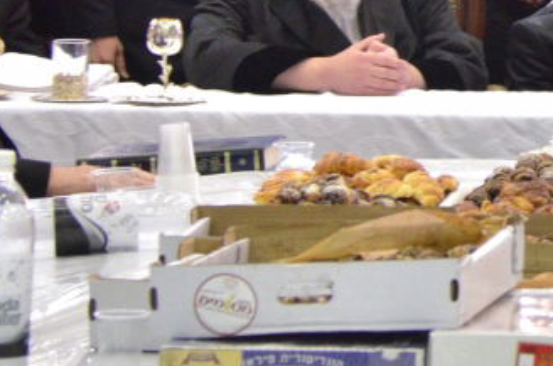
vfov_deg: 3.6
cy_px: -115
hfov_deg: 5.3
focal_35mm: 384
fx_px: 5884
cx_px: 801
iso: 3200
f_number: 5.6
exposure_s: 1/125
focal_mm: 82
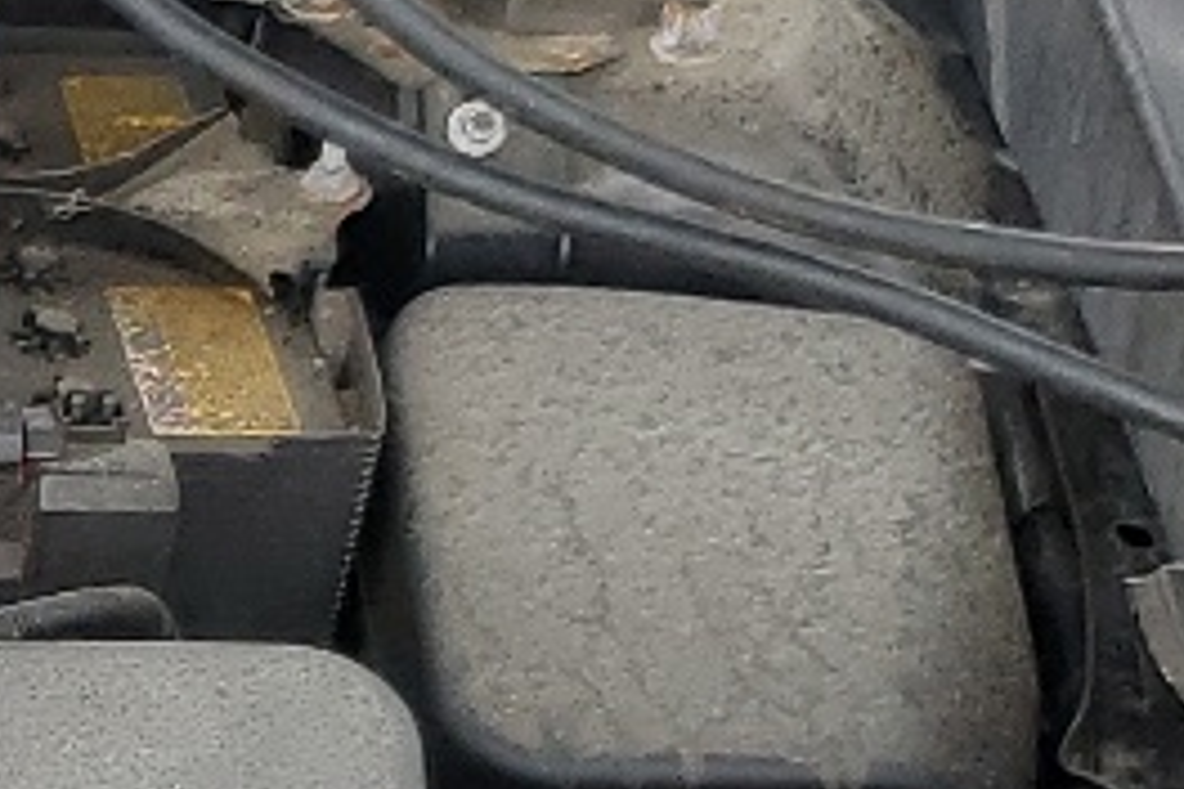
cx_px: -1058
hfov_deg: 11.5
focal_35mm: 164
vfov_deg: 8.1
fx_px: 5393
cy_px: 1314
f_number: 1.5
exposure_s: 1/455
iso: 50
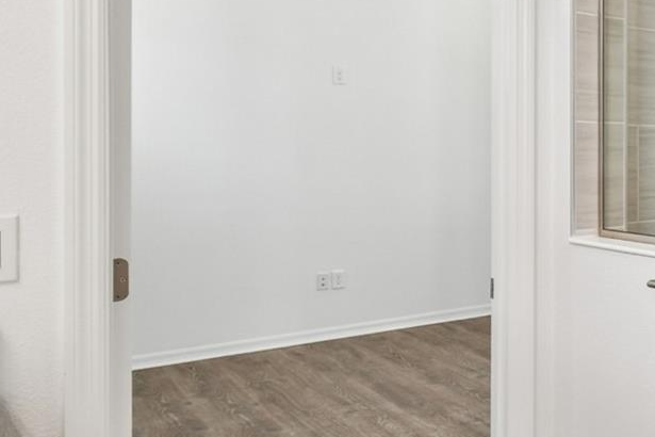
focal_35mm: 39
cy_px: 177
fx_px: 710
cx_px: 801
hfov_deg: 36.8
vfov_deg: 34.1
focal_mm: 10
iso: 100
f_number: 7.1
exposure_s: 1/25
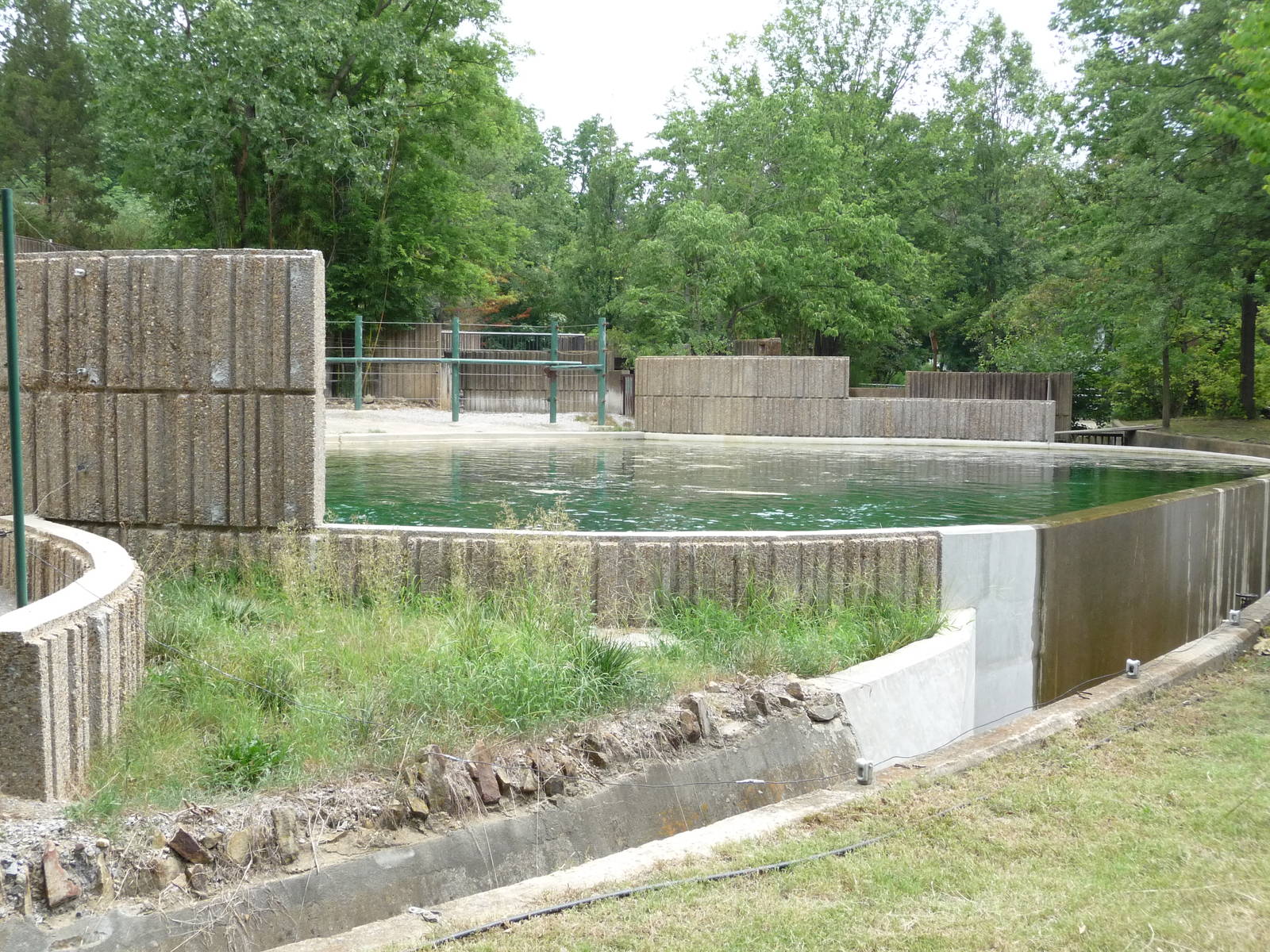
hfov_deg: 46.8
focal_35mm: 40
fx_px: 1468
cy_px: 476
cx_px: 635
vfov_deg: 36.0
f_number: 3.9
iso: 200
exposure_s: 1/500
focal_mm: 6.7
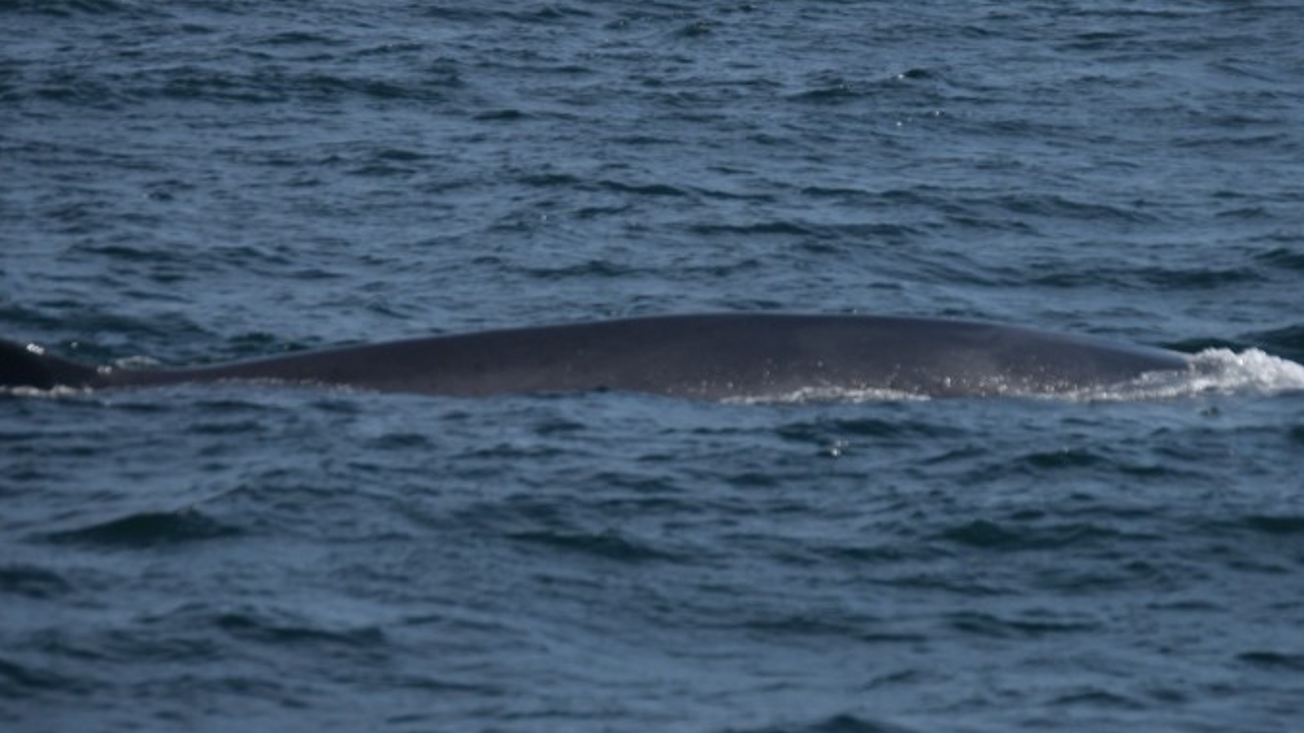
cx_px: 677
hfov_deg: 5.6
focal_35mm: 388
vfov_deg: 3.1
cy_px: 371
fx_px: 13407
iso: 200
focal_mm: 155
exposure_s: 1/4000
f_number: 5
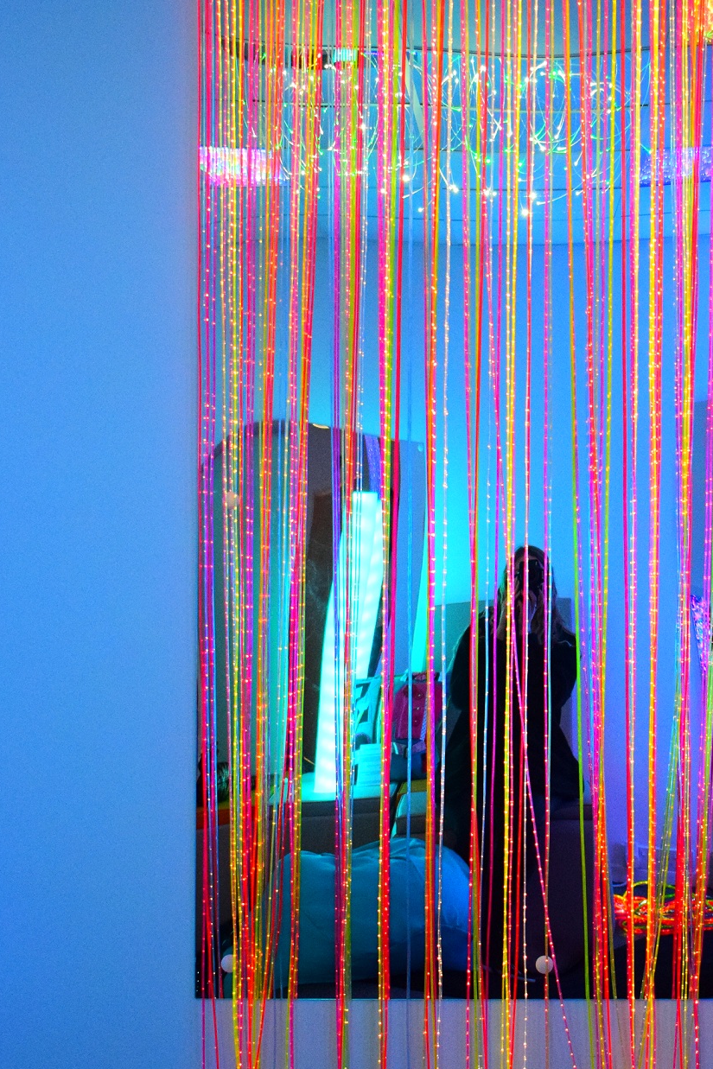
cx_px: 532
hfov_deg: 18.4
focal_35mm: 74
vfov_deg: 27.4
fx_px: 2193
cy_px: 492
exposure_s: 1/60
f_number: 4.2
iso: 2000
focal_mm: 29
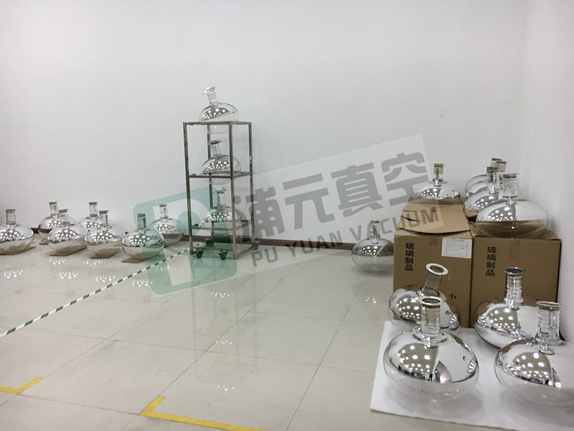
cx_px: 287
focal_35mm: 29
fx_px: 481
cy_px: 216
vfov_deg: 48.2
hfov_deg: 61.7
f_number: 2.2
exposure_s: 1/33
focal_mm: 4.15
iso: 125
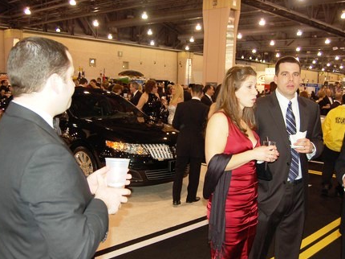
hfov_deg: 48.4
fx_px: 384
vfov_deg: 37.2
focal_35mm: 39
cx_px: 179
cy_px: 129
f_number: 3.8
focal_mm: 23
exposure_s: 1/60
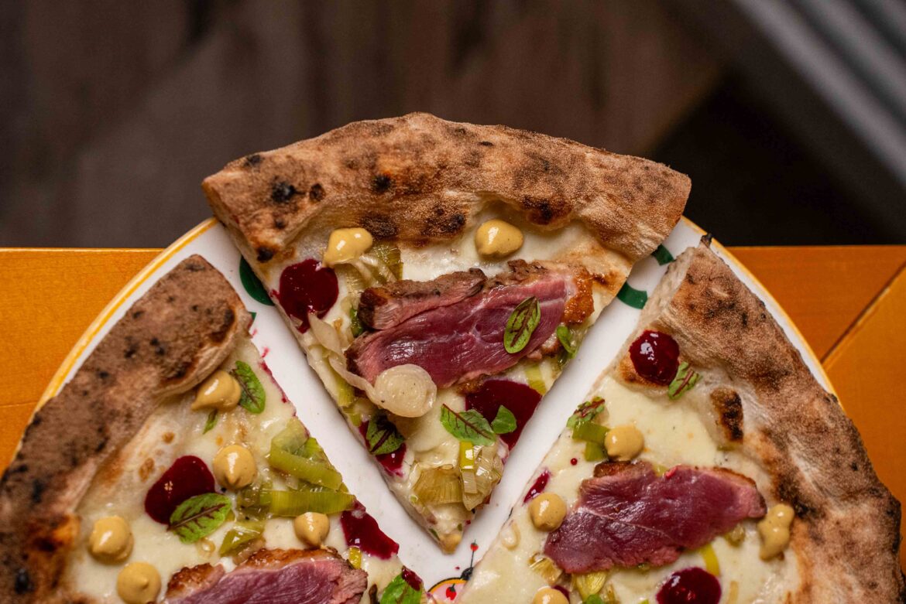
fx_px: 1888
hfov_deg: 27.0
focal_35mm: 75
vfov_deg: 18.2
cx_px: 453
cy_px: 302
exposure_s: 1/200
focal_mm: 75
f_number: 5
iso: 2000
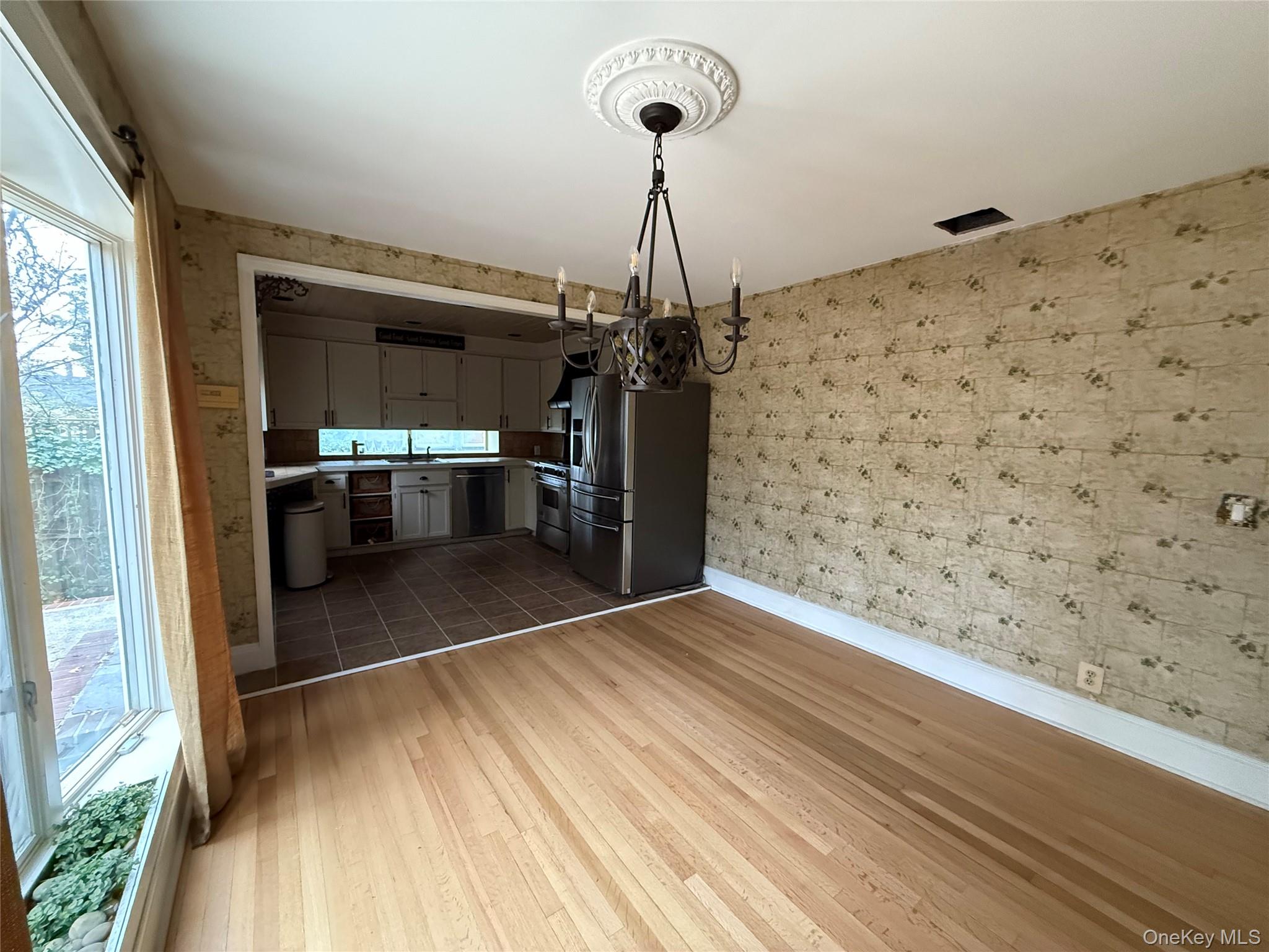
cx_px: 634
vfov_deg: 85.7
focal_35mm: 14
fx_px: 513
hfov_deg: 102.1
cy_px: 476
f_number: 2.2
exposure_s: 1/60
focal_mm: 2.22
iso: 800
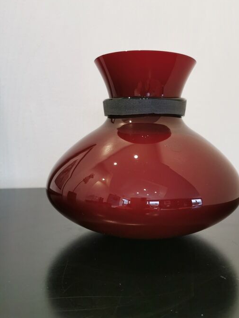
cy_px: 139
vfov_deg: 58.2
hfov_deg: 45.3
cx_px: 136
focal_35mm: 31
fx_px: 285
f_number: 1.8
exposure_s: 1/50
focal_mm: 5.58
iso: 200
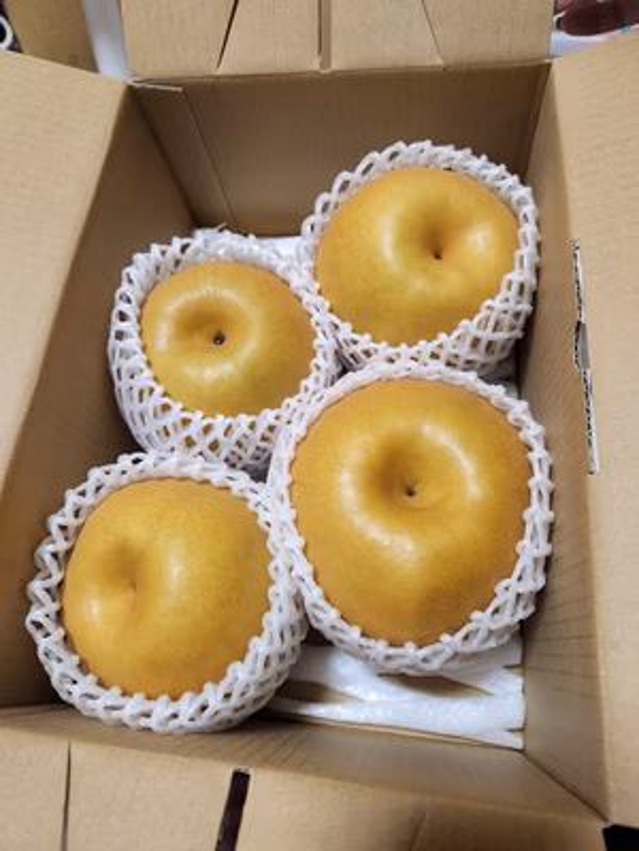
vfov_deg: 73.9
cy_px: 426
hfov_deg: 58.9
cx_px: 320
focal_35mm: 23
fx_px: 566
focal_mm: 5.4
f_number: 1.8
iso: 640
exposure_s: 1/120
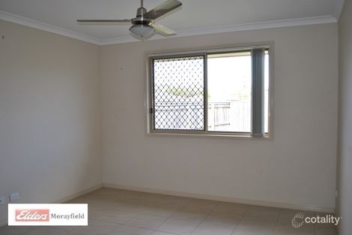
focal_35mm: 33
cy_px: 118
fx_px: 323
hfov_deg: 57.2
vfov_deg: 39.9
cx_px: 176
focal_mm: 22
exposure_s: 1/100
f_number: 3.8
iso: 200
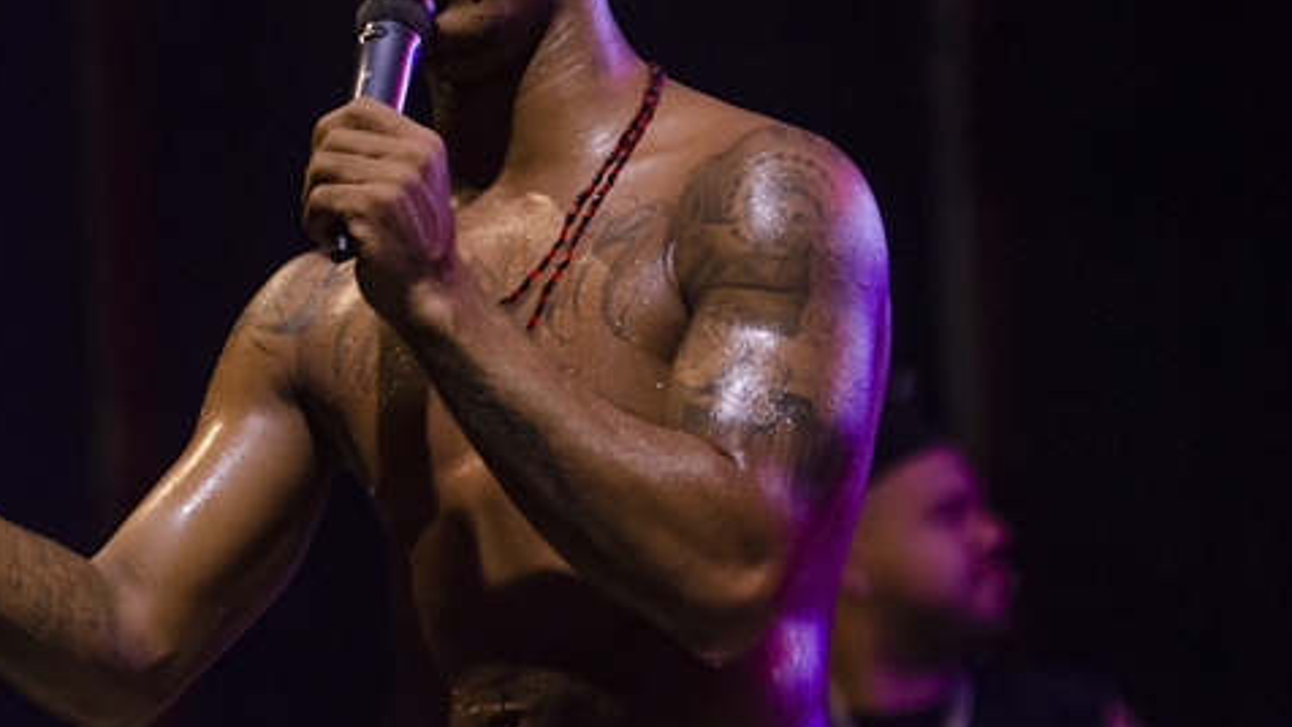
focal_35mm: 391
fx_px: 13398
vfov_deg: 3.1
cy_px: 210
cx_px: 448
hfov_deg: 5.5
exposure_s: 1/500
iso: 2500
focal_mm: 160
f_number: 2.8
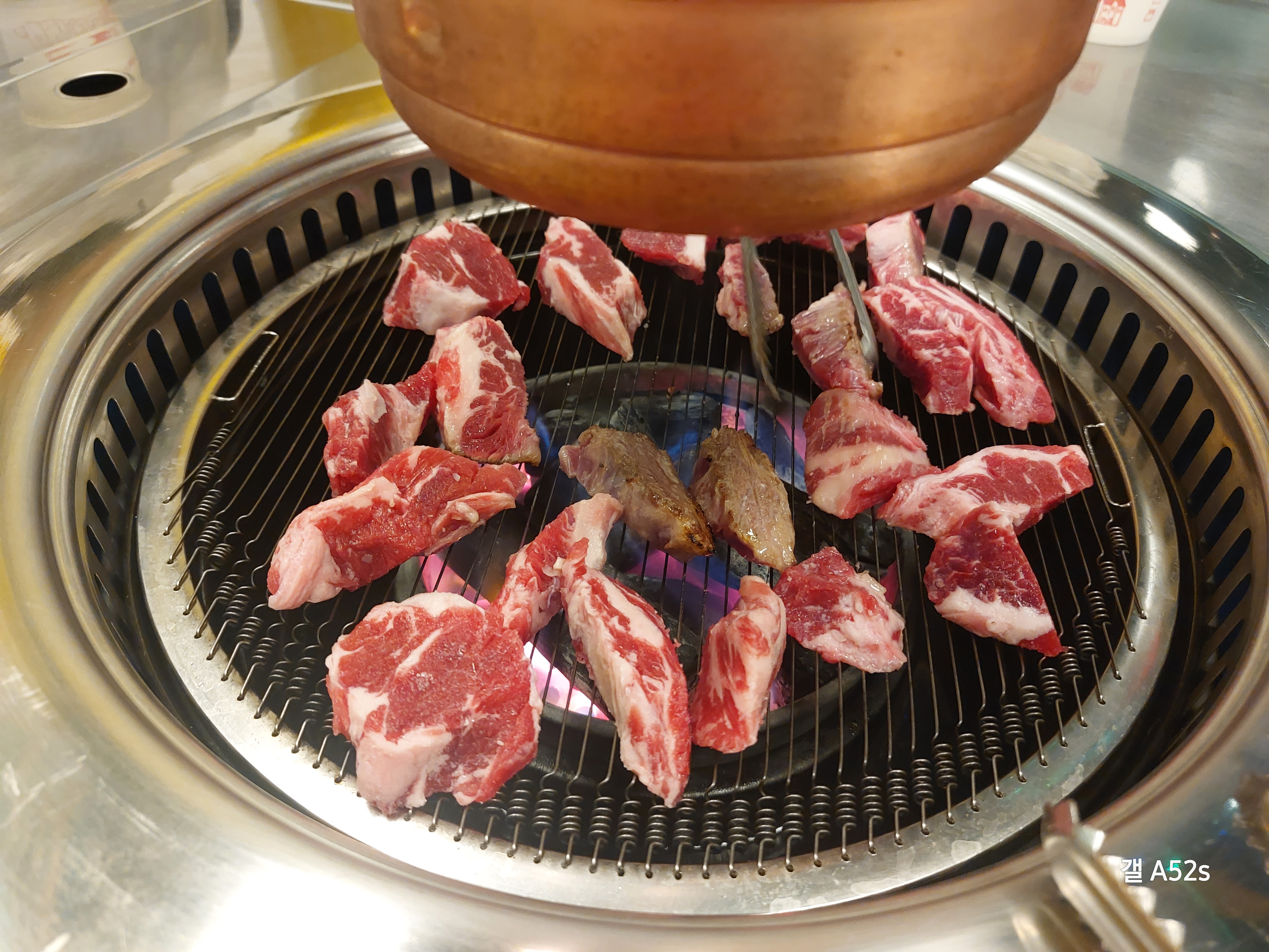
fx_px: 916
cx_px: 634
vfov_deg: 54.9
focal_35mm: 25
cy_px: 476
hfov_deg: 69.4
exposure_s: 1/60
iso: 400
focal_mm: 5.23
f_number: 1.8
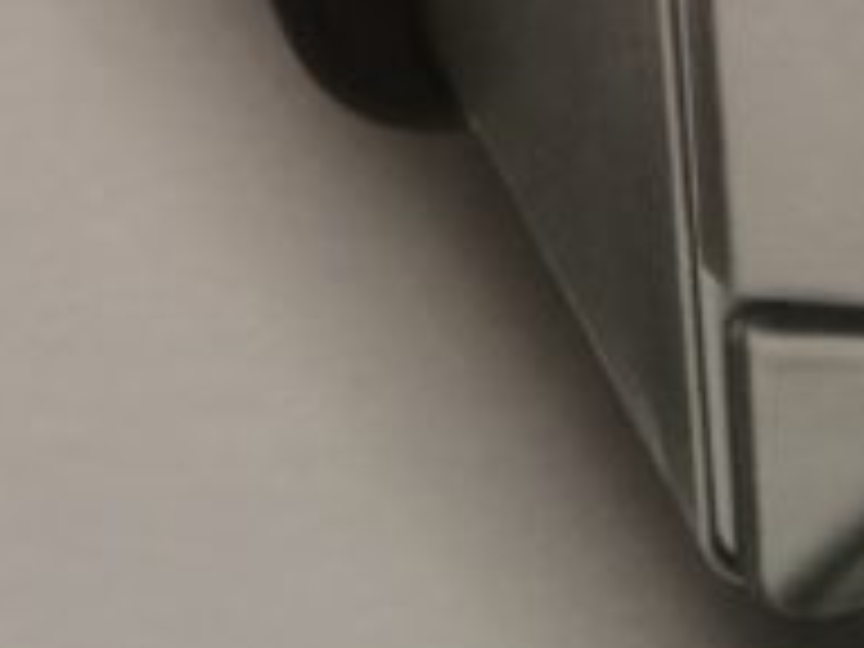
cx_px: 824
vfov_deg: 11.7
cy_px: 1220
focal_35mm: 116
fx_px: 2895
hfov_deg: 16.7
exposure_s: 1/30
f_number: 2.2
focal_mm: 4.15
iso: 80
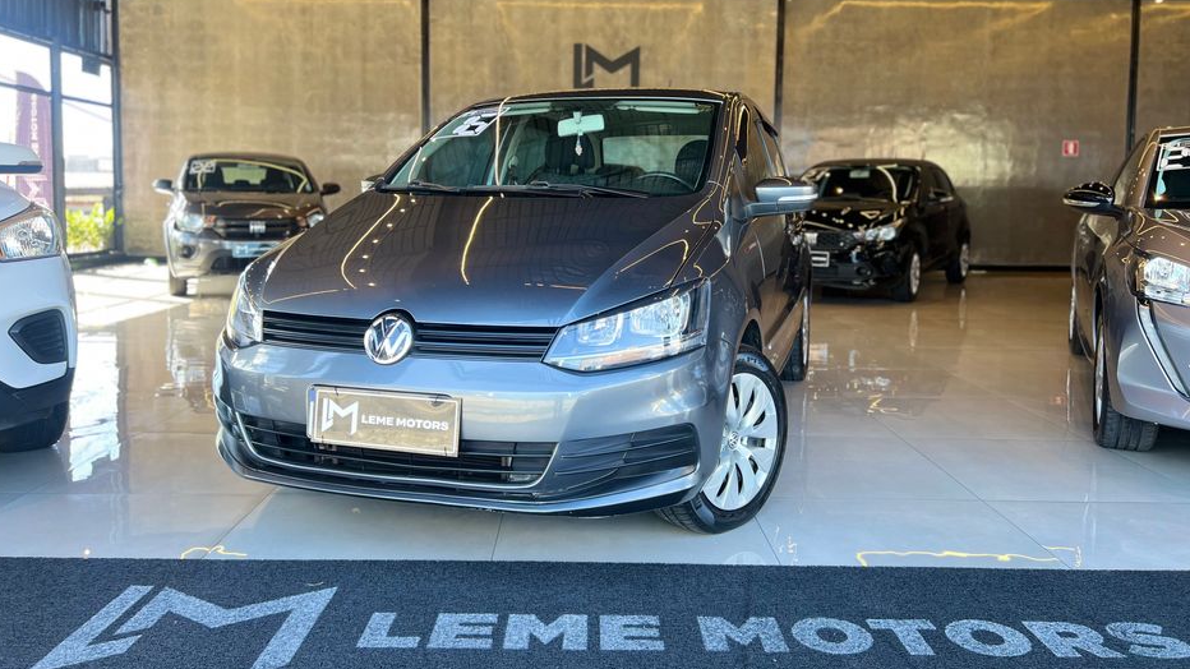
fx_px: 915
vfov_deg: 39.9
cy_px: 258
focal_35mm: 29
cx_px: 593
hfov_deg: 66.1
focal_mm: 5.7
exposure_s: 1/120
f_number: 1.5
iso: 40
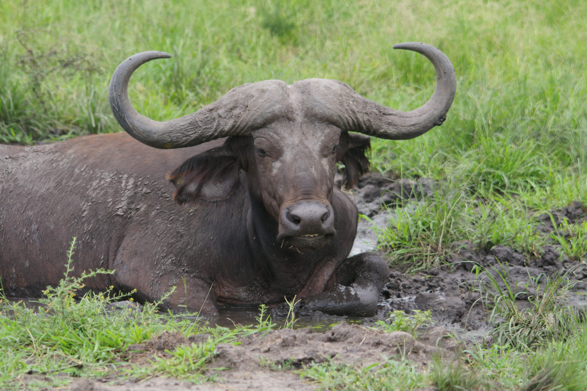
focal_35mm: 324
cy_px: 196
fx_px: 5283
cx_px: 294
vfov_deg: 4.2
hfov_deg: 6.4
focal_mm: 210
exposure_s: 1/250
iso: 320
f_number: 5.6
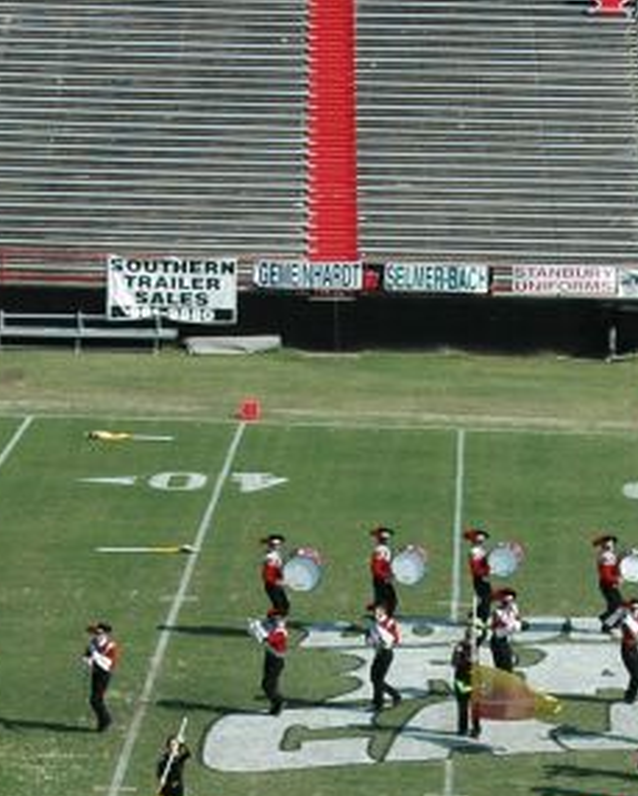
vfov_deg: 11.2
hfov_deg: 9.0
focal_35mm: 171
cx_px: 535
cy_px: 665
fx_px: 4034
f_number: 9
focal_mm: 34
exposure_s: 1/320
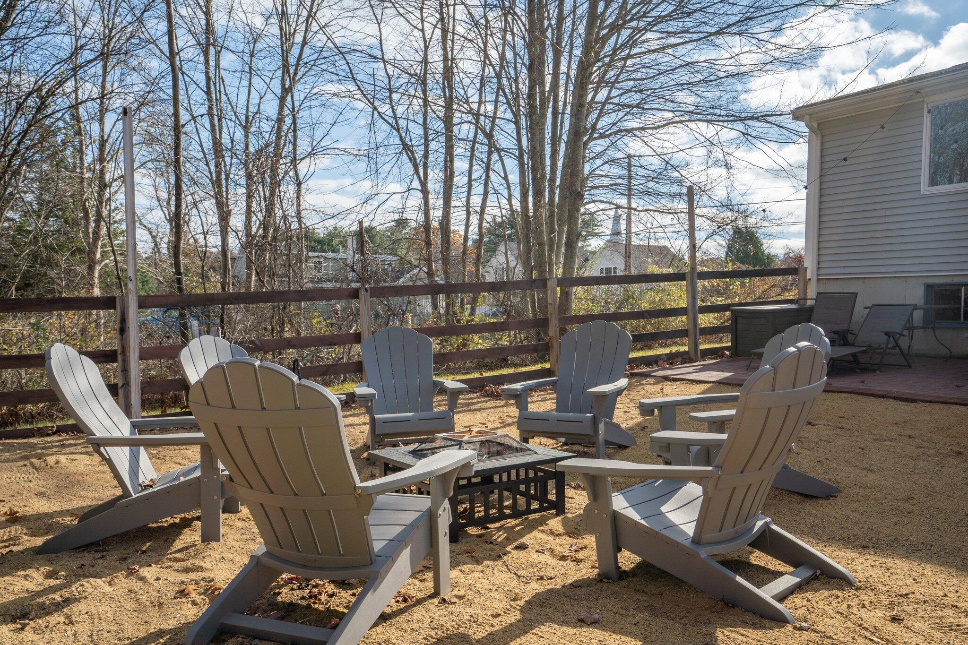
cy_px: 322
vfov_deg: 45.0
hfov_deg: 63.7
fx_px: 780
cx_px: 484
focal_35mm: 29
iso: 50
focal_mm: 29
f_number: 9
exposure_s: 1/400
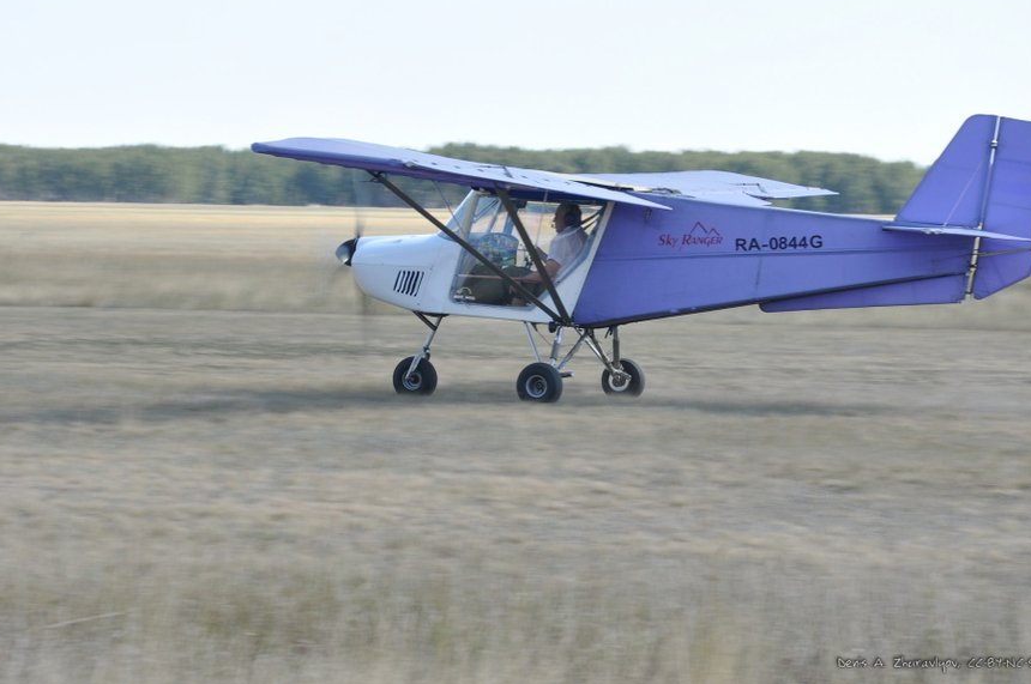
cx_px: 518
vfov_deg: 10.9
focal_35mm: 125
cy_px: 282
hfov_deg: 16.4
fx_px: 3575
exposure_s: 1/100
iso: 200
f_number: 8
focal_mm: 70
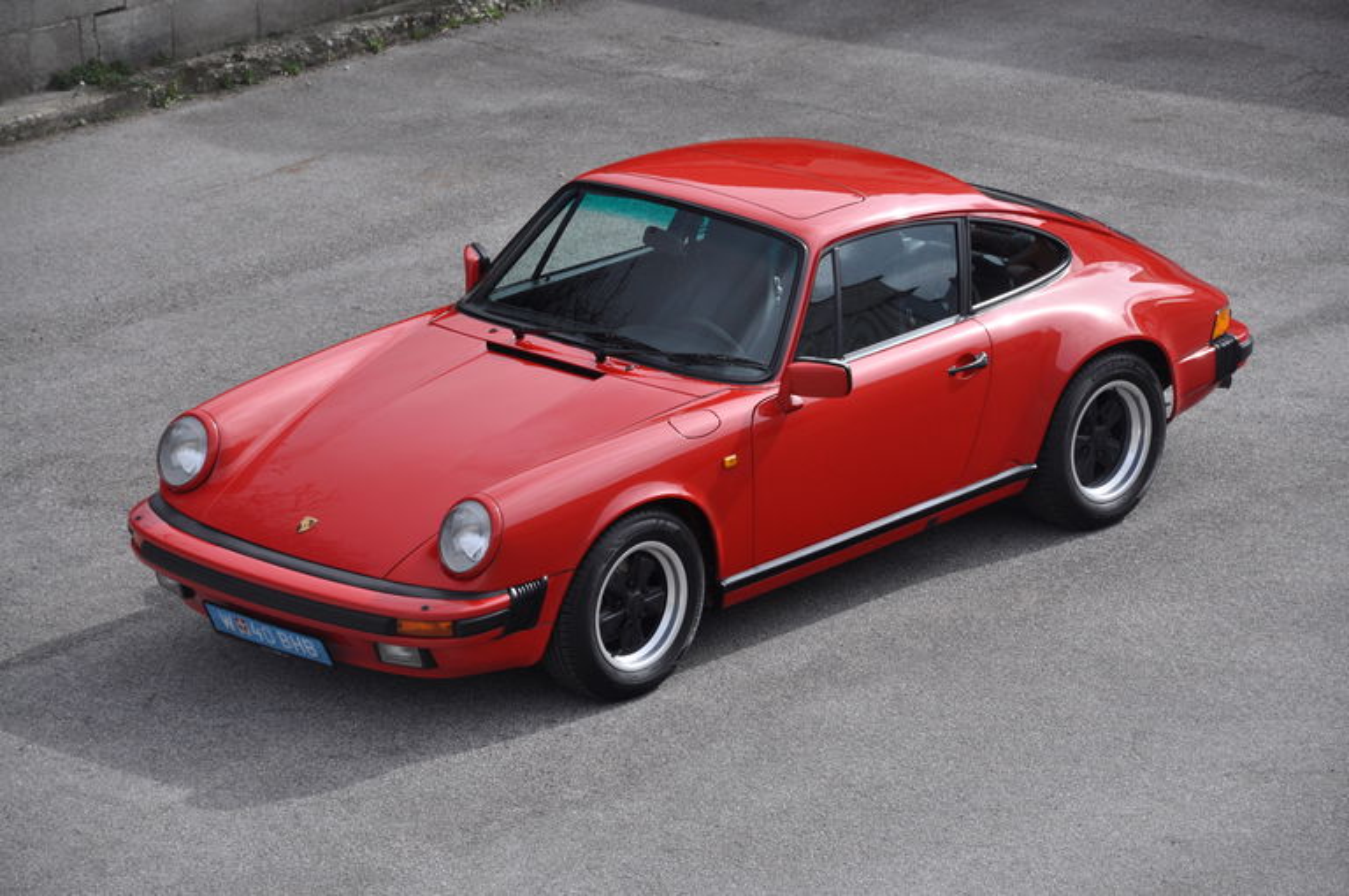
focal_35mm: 174
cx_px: 674
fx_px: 6512
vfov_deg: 7.9
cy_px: 448
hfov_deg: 11.8
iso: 500
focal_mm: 116
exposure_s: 1/640
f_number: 6.3
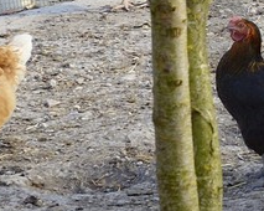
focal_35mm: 268
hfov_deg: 6.8
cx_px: 677
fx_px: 2092
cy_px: -127
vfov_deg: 5.7
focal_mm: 38
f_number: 6.3
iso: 200
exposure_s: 1/250
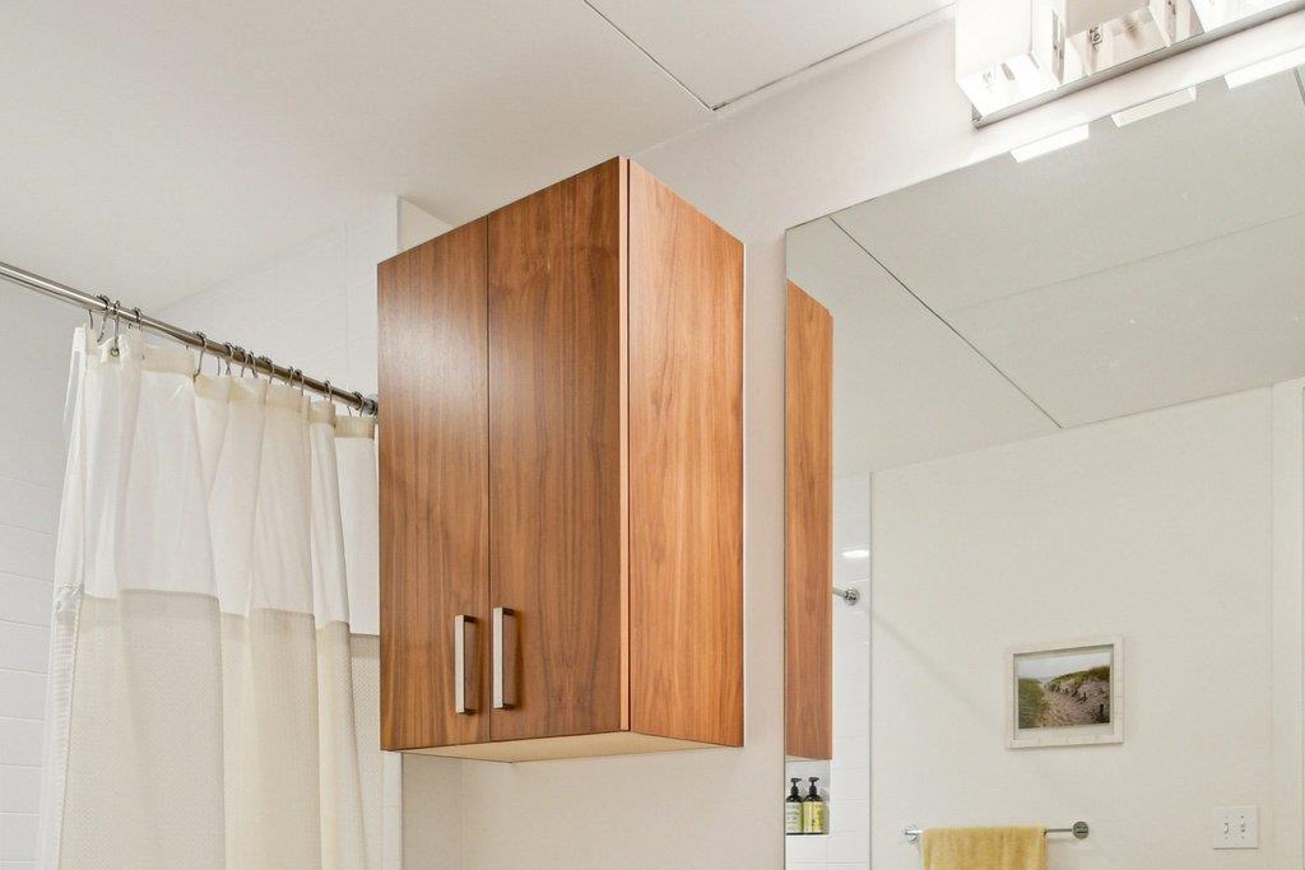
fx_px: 1088
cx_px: 826
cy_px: 830
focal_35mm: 30
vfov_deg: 39.5
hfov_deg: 61.0
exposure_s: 1/3.33
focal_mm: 10
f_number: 8
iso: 400
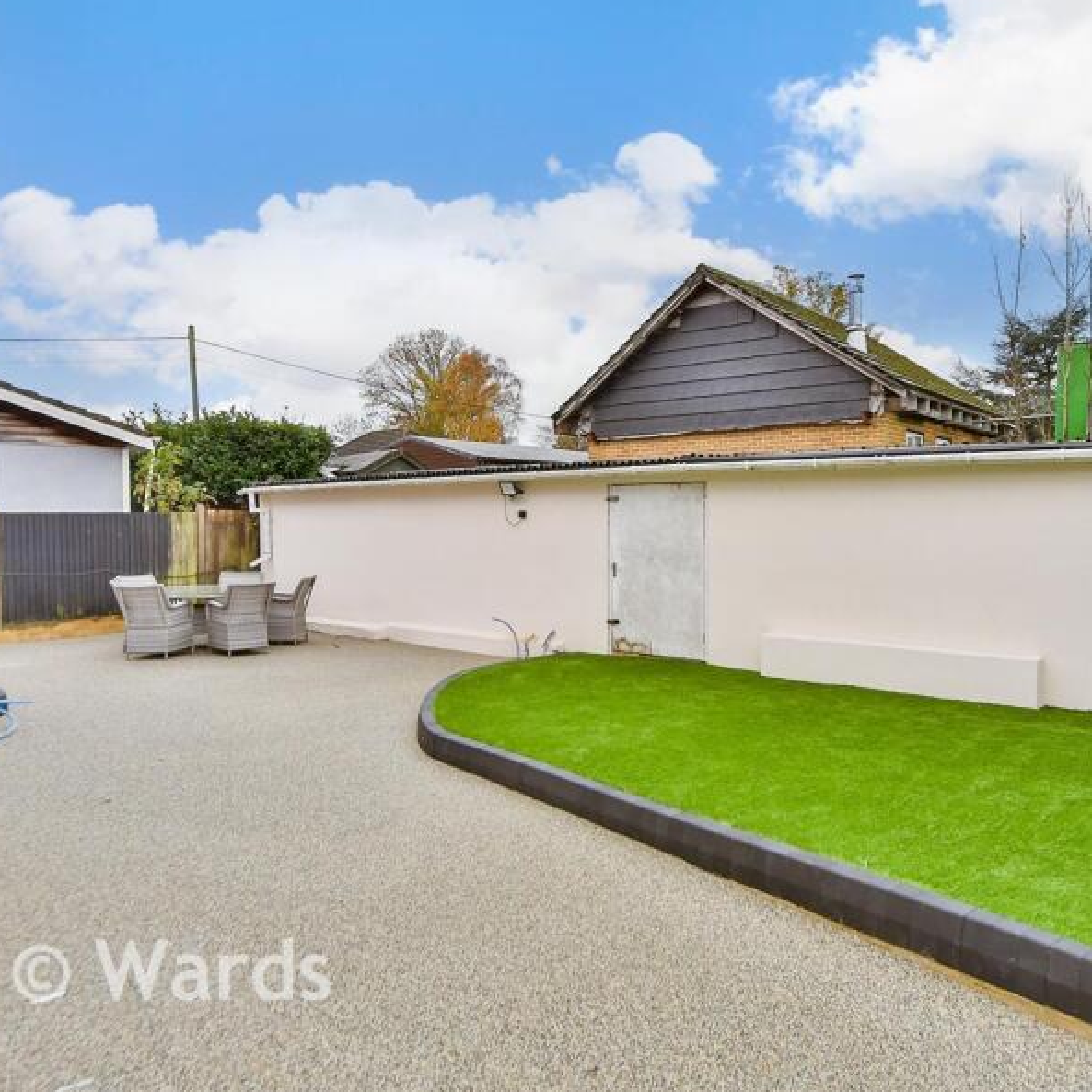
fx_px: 785
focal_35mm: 22
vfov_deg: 69.6
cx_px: 624
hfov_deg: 69.3
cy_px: 540
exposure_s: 1/125
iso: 500
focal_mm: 10
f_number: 5.6
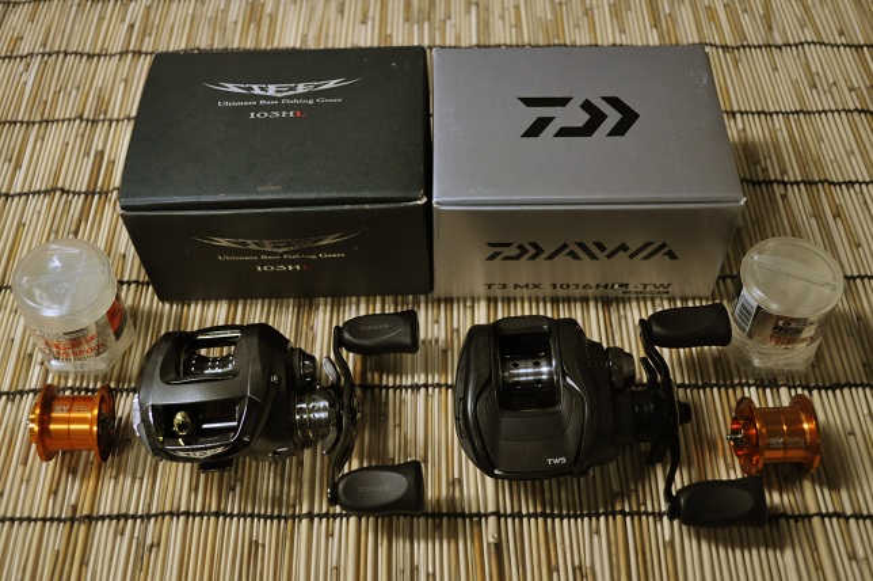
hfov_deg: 49.6
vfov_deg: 34.1
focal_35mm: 39
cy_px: 290
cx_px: 436
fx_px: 945
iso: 1250
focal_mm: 26
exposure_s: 1/60
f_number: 4.2
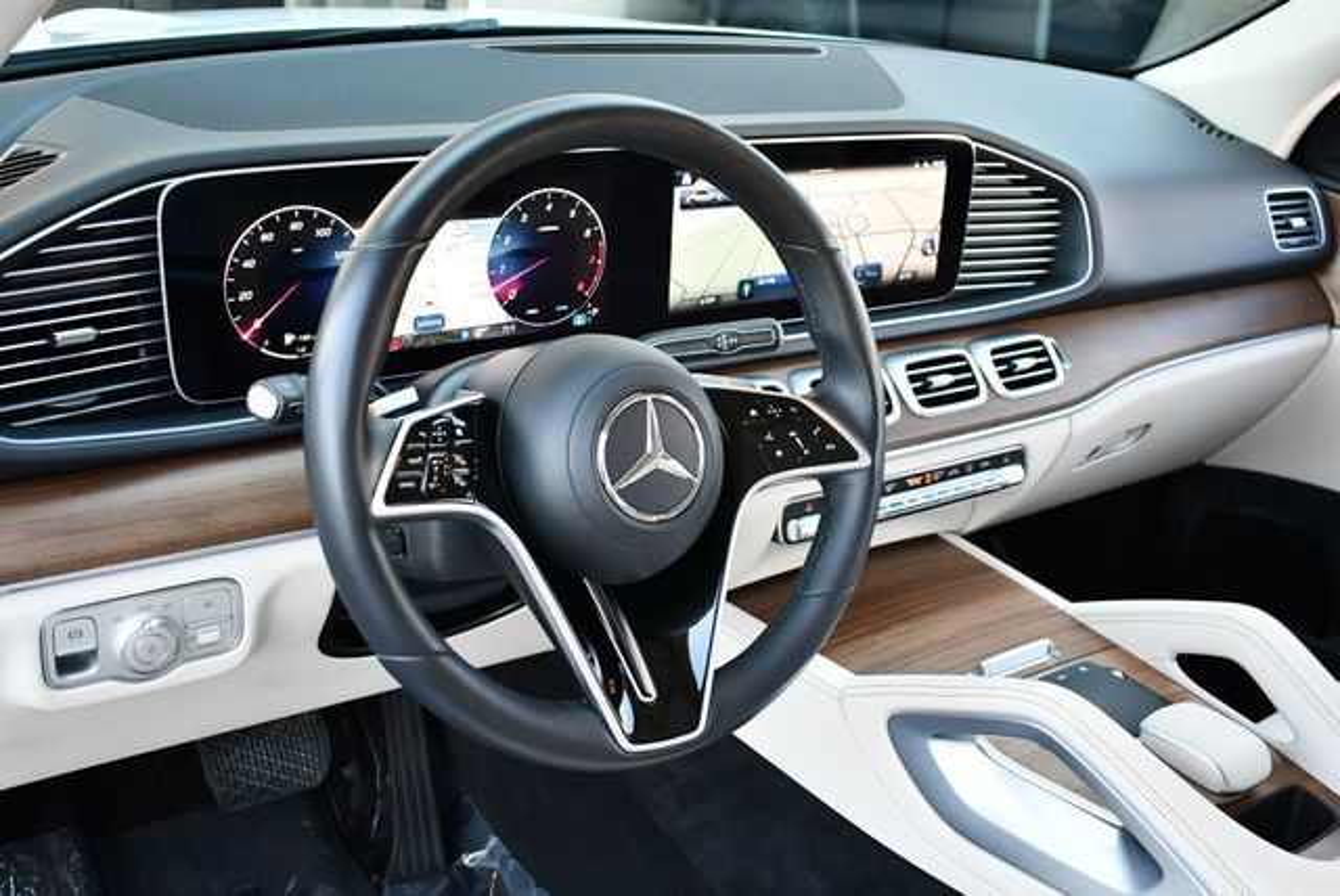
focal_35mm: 40
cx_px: 670
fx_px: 1490
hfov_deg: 48.4
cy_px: 448
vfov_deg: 33.5
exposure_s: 1/160
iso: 800
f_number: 3.5
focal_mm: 20
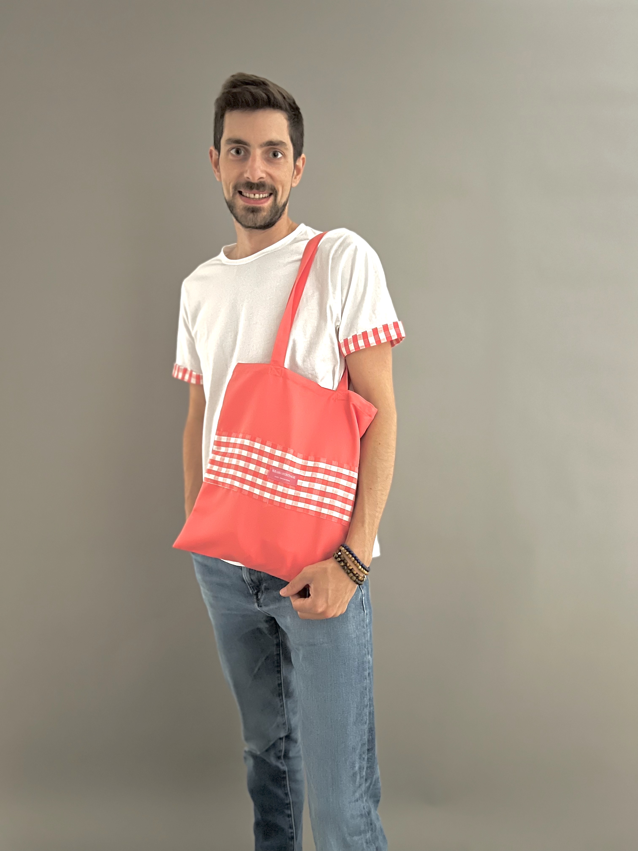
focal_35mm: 26
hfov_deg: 53.1
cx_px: 319
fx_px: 639
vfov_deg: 67.3
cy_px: 426
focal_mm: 5.7
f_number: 1.5
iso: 1000
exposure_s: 1/21
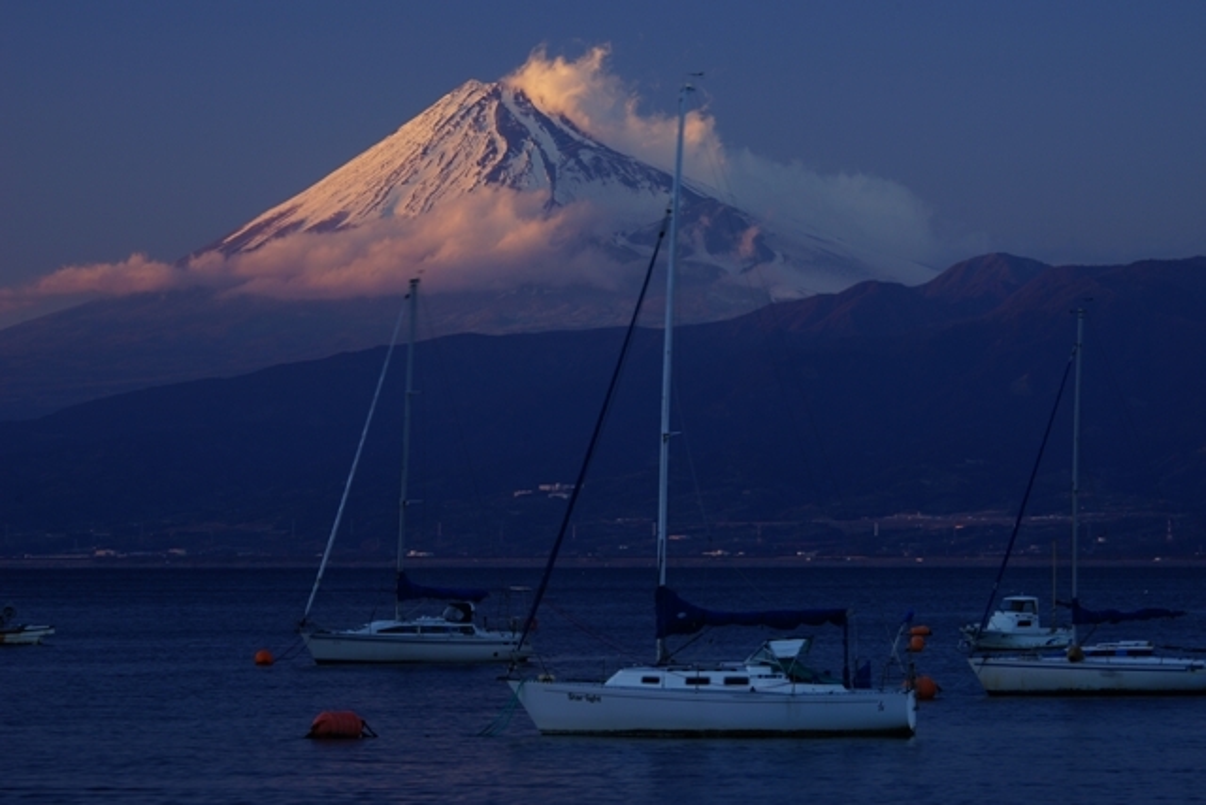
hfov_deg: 13.7
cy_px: 402
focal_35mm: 150
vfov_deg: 9.2
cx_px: 603
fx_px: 5026
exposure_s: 1/2.5
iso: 100
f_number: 16
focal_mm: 150
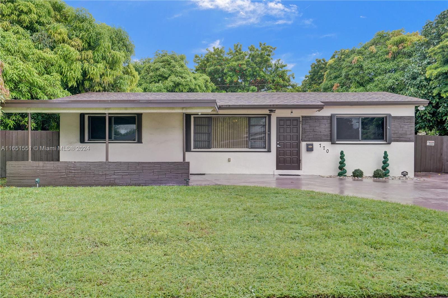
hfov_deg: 57.2
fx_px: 410
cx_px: 224
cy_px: 149
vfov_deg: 39.9
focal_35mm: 33
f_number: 11
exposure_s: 1/250
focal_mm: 33
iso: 1600
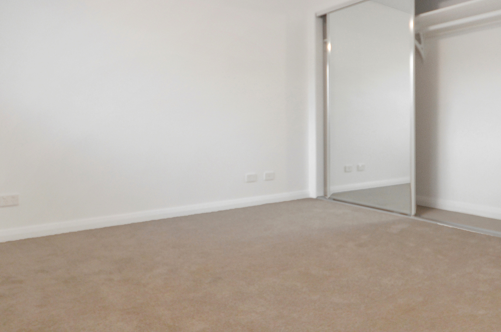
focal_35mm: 26
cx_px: 274
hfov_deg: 69.4
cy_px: 136
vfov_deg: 49.1
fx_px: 361
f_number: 4
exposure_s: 1/60
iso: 560
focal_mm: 10
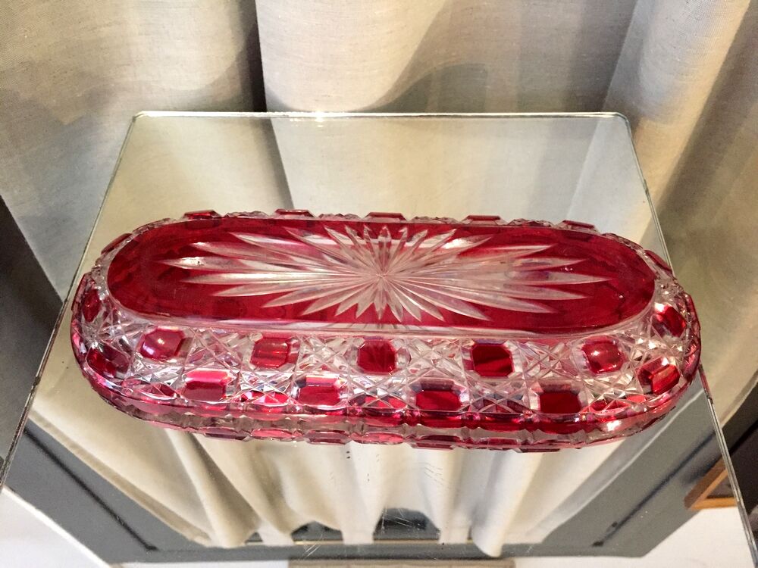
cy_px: 284
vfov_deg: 48.2
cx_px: 379
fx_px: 635
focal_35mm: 29
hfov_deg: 61.7
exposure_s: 1/17
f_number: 2.2
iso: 250
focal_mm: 4.15
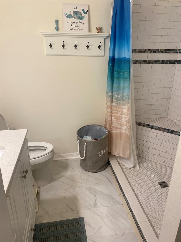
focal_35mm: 26
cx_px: 90
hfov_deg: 53.1
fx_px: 181
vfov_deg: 67.3
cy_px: 121
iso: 100
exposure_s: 1/120
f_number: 1.8
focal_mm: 4.25
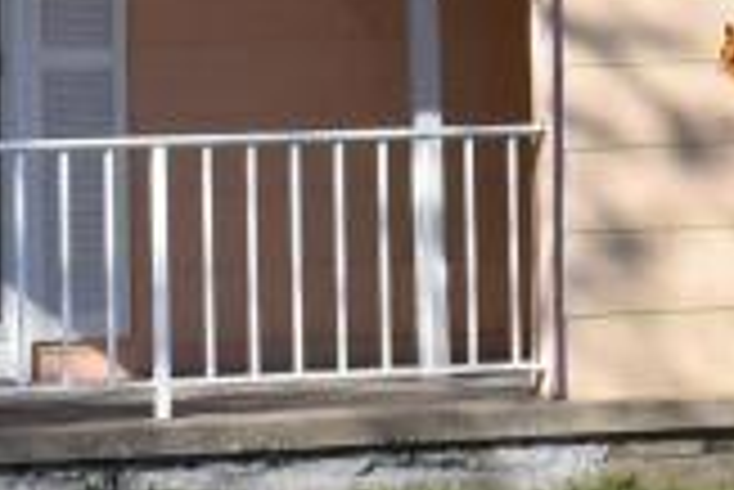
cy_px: -895
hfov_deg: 7.1
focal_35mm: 287
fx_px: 5847
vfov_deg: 4.6
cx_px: 1040
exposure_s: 1/400
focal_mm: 27
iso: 200
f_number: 10
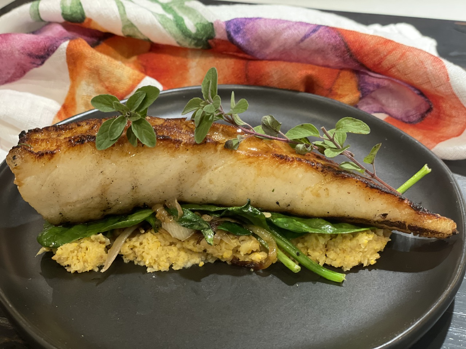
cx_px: 233
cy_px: 174
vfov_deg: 28.0
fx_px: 700
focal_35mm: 52
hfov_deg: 36.8
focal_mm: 6
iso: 320
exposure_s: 1/40
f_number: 2
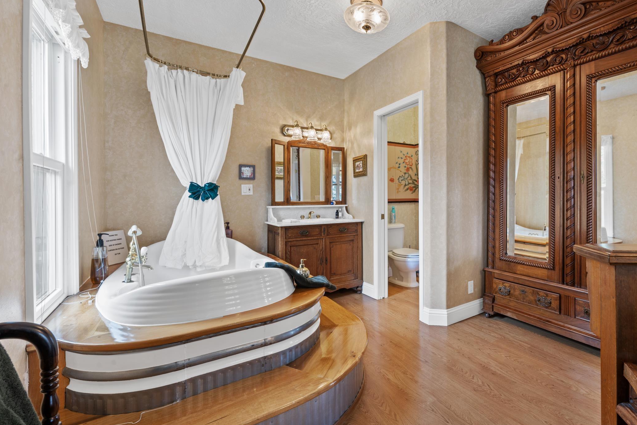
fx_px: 301
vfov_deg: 70.3
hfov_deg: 91.9
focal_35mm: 17
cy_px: 196
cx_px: 385
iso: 200
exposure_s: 1.6
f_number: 11
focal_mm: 14
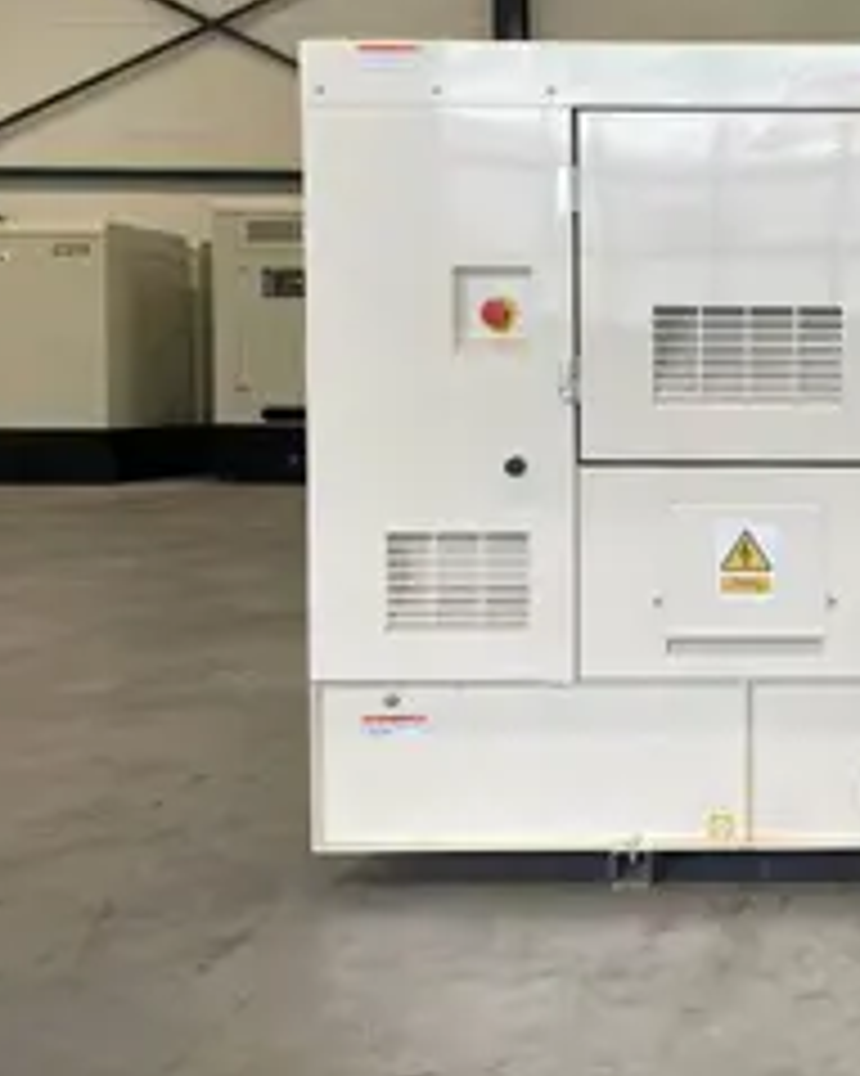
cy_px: 446
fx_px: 1624
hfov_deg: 27.3
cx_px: 937
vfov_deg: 36.6
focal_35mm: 51
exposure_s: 1/100
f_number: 1.6
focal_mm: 4.2
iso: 125
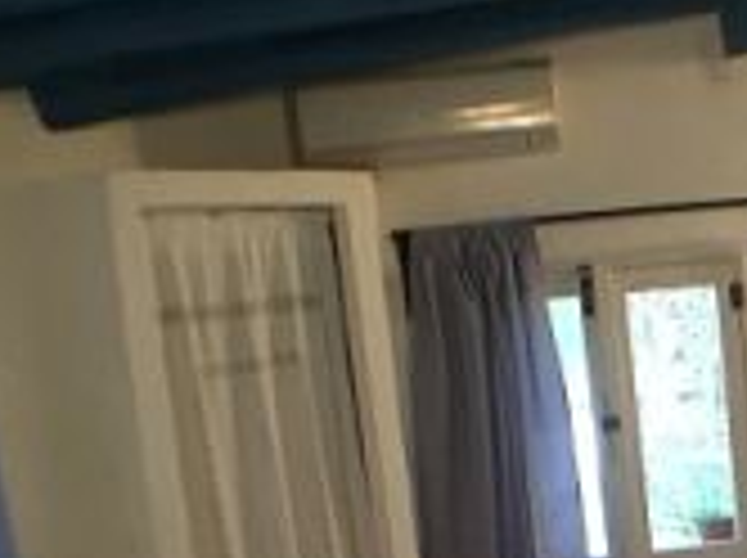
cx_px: 904
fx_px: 2263
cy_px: 846
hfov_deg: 17.8
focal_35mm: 105
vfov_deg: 13.2
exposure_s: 1/17
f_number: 2.2
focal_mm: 4.15
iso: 320
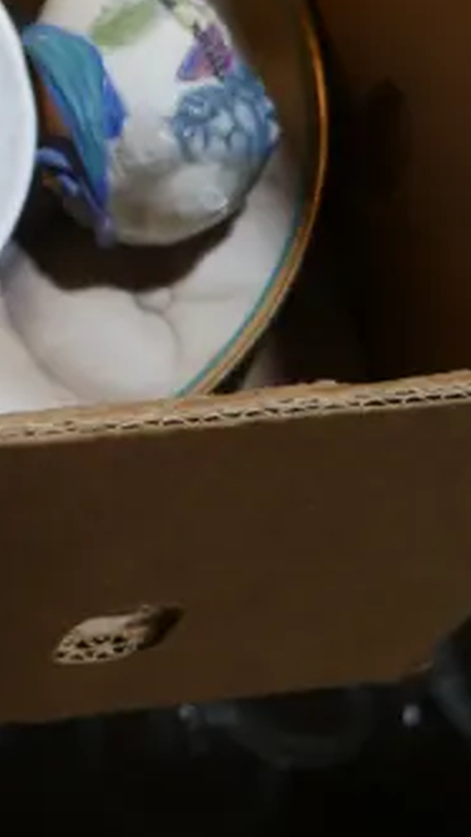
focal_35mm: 94
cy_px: -297
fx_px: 2085
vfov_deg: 20.4
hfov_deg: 11.8
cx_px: -399
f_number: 3.5
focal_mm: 14
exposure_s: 1/100
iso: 200
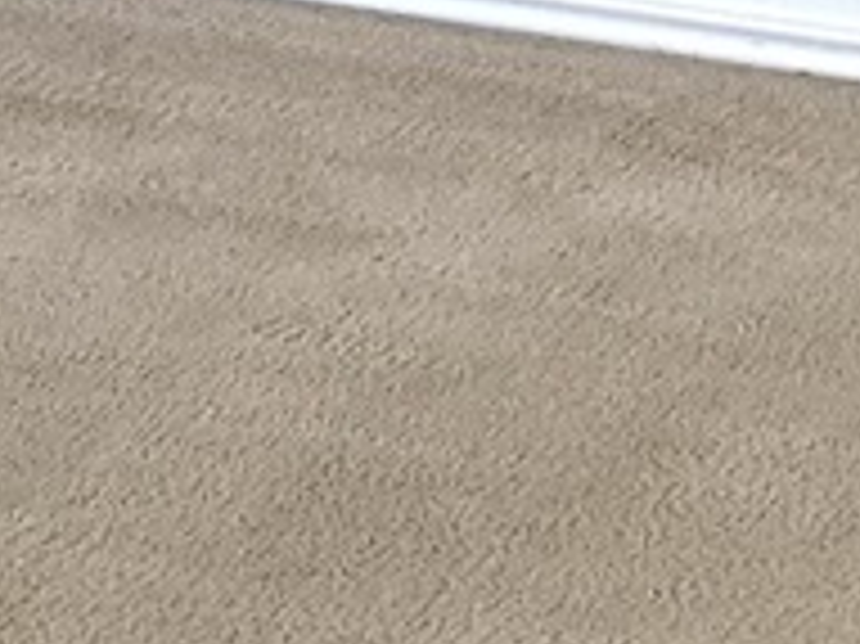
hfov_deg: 9.8
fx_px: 4866
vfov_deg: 7.1
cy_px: -950
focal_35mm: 196
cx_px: 1292
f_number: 1.8
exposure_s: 1/94
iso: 100
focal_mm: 4.25
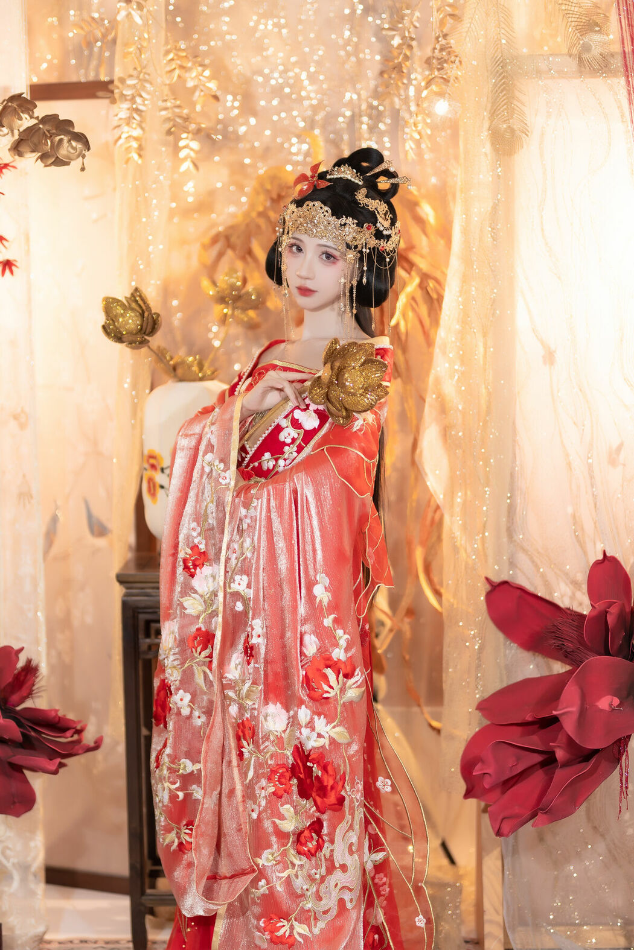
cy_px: 475
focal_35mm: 85
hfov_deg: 16.1
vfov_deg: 23.9
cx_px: 317
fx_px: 2245
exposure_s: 1/250
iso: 100
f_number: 1.4
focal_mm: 85
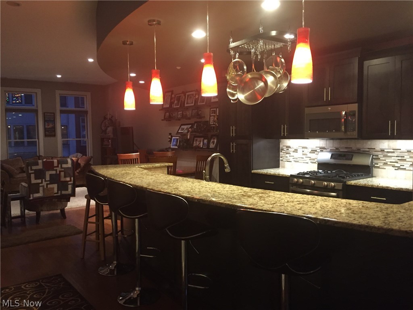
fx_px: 346
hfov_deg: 61.7
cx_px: 206
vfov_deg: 48.2
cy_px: 155
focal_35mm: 29
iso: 250
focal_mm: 4.15
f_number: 2.2
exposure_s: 1/24
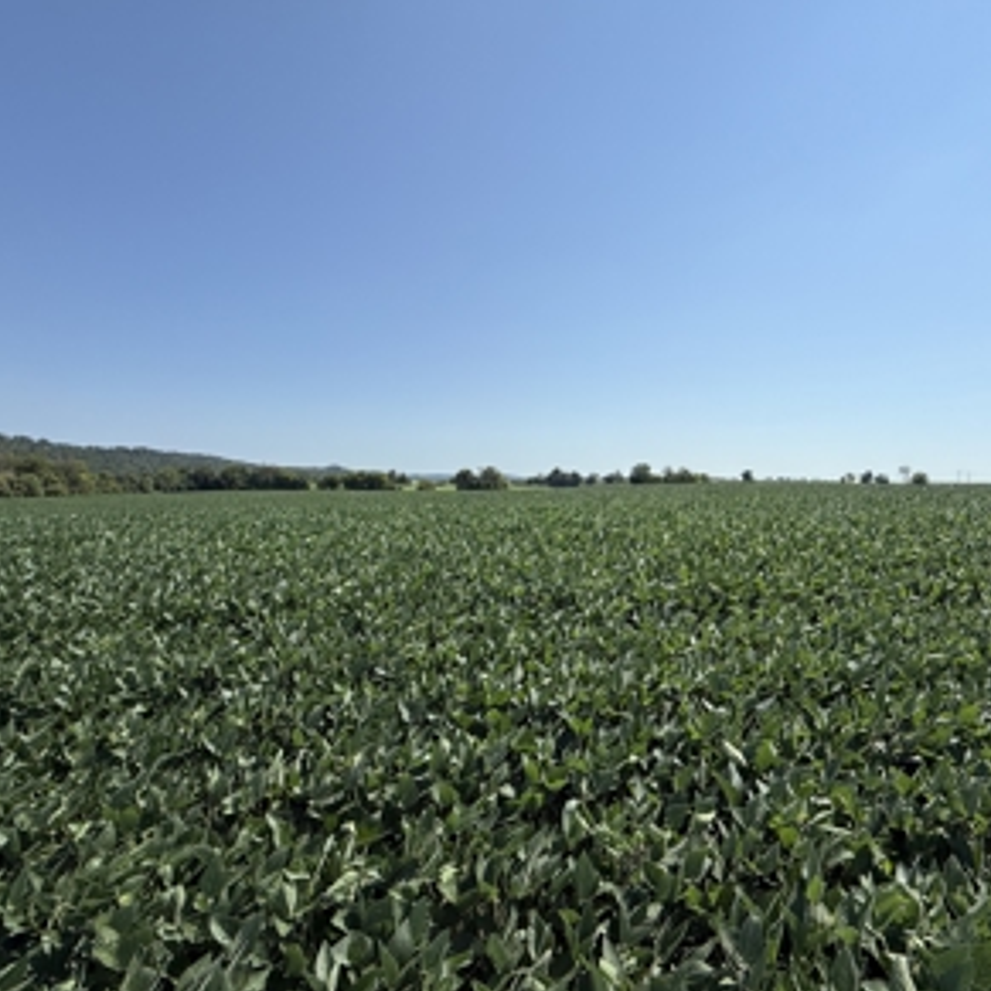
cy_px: 501
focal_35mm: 17
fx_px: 551
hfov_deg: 83.6
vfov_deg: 84.0
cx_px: 559
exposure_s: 1/2841
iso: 50
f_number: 2.2
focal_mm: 2.22
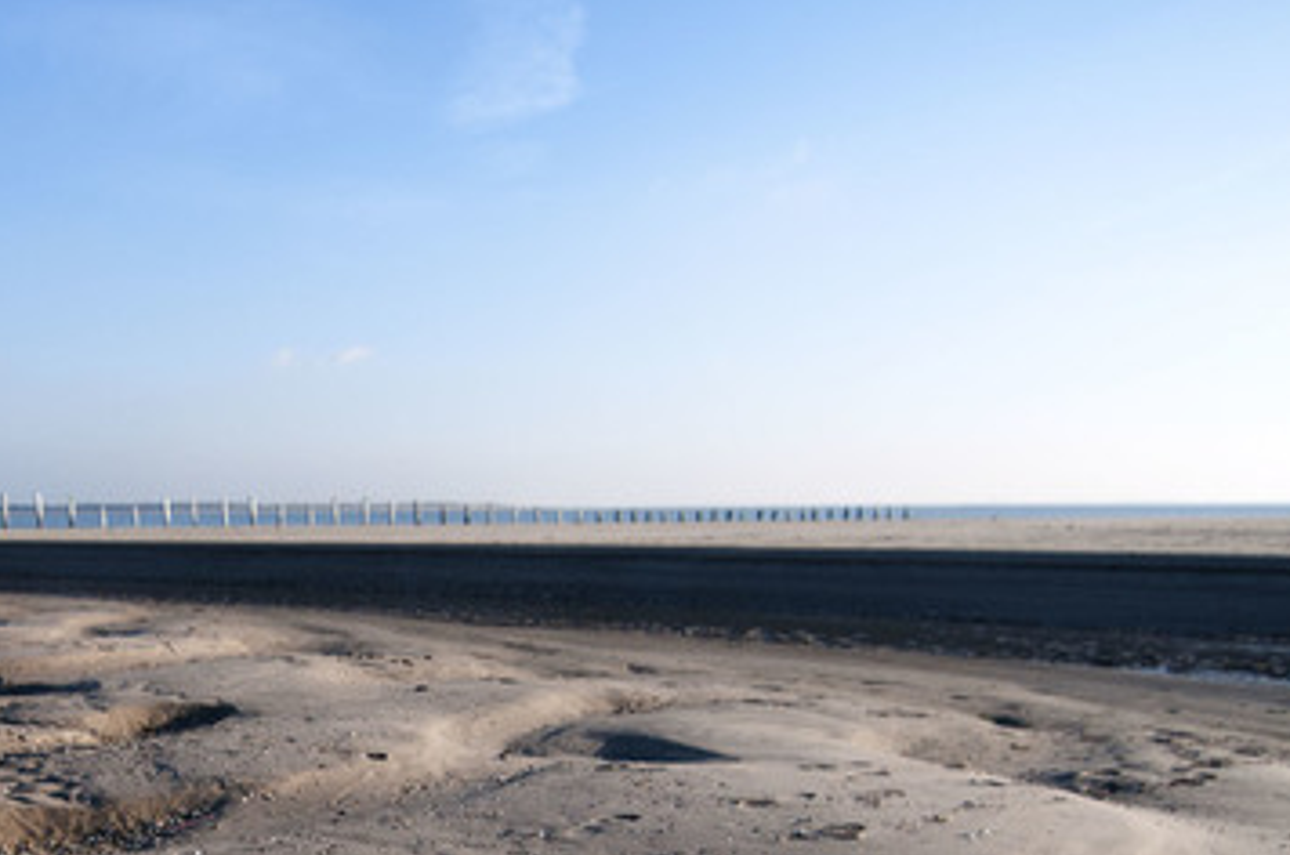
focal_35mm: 37
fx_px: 1328
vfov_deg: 33.0
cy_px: 835
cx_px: 243
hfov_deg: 48.6
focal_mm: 11
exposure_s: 1/3200
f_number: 2.8
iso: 200
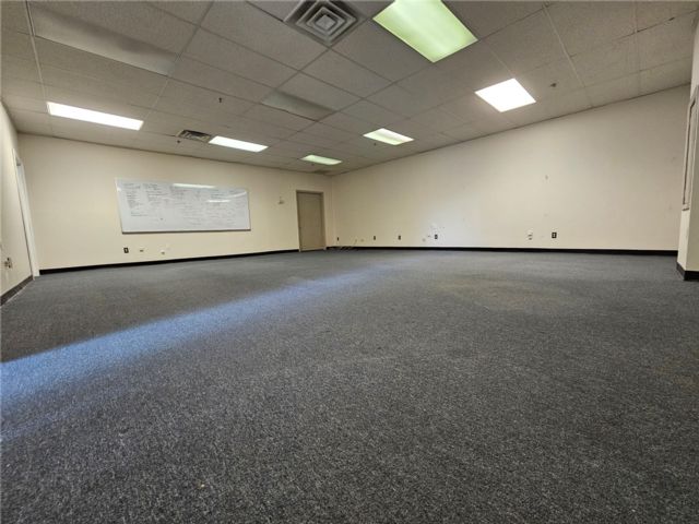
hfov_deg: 106.2
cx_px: 350
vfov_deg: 89.9
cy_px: 262
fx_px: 263
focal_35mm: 13
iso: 320
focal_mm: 2.2
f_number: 2.2
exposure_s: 1/40
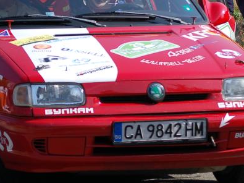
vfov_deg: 5.5
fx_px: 1896
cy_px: 42
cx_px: 105
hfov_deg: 7.4
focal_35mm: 269
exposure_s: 1/1000
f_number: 4.5
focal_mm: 72
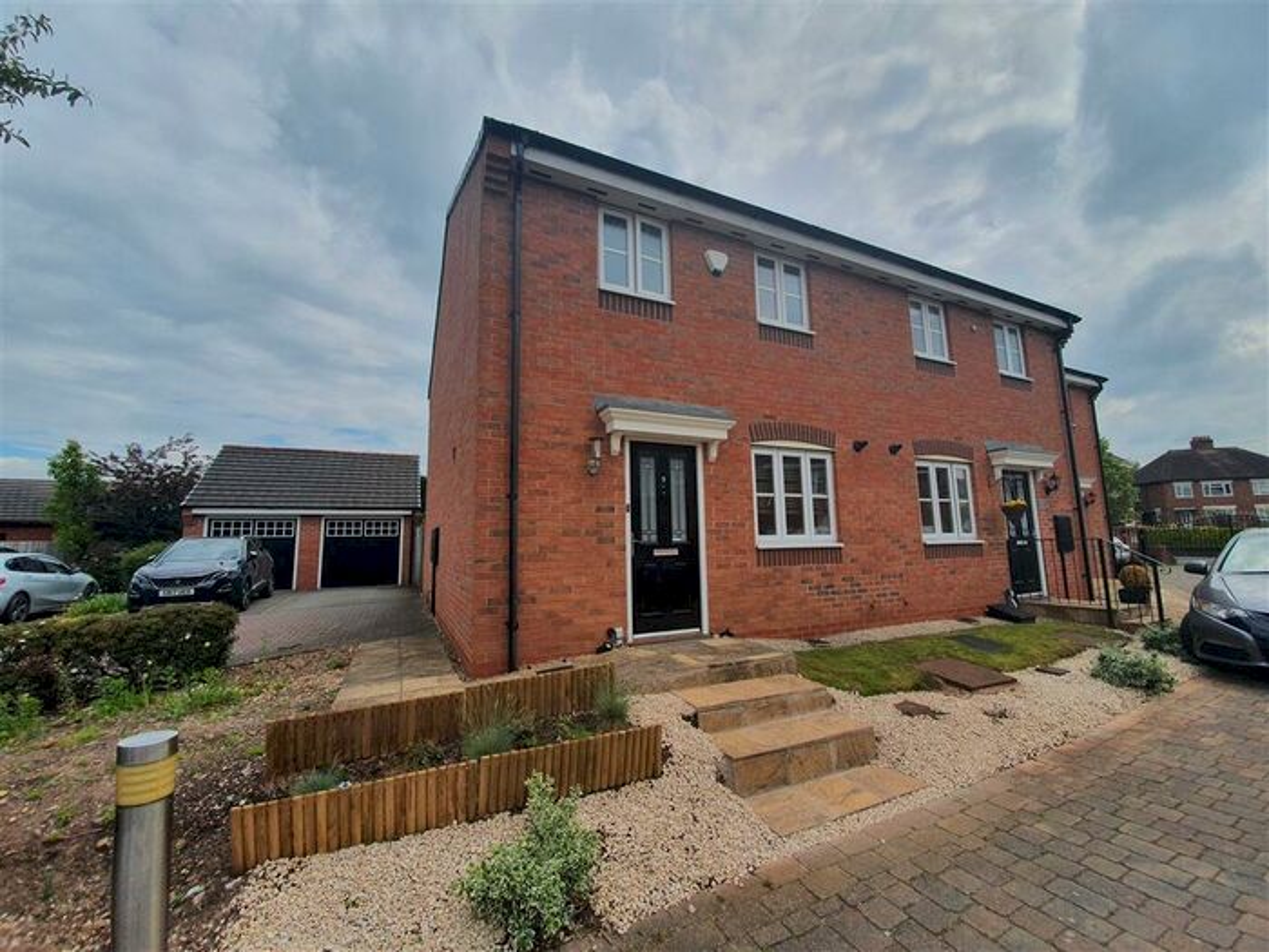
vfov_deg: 89.9
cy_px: 476
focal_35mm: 13
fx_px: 477
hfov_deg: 106.2
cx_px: 634
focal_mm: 1.8
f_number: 2.2
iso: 50
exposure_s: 1/1728
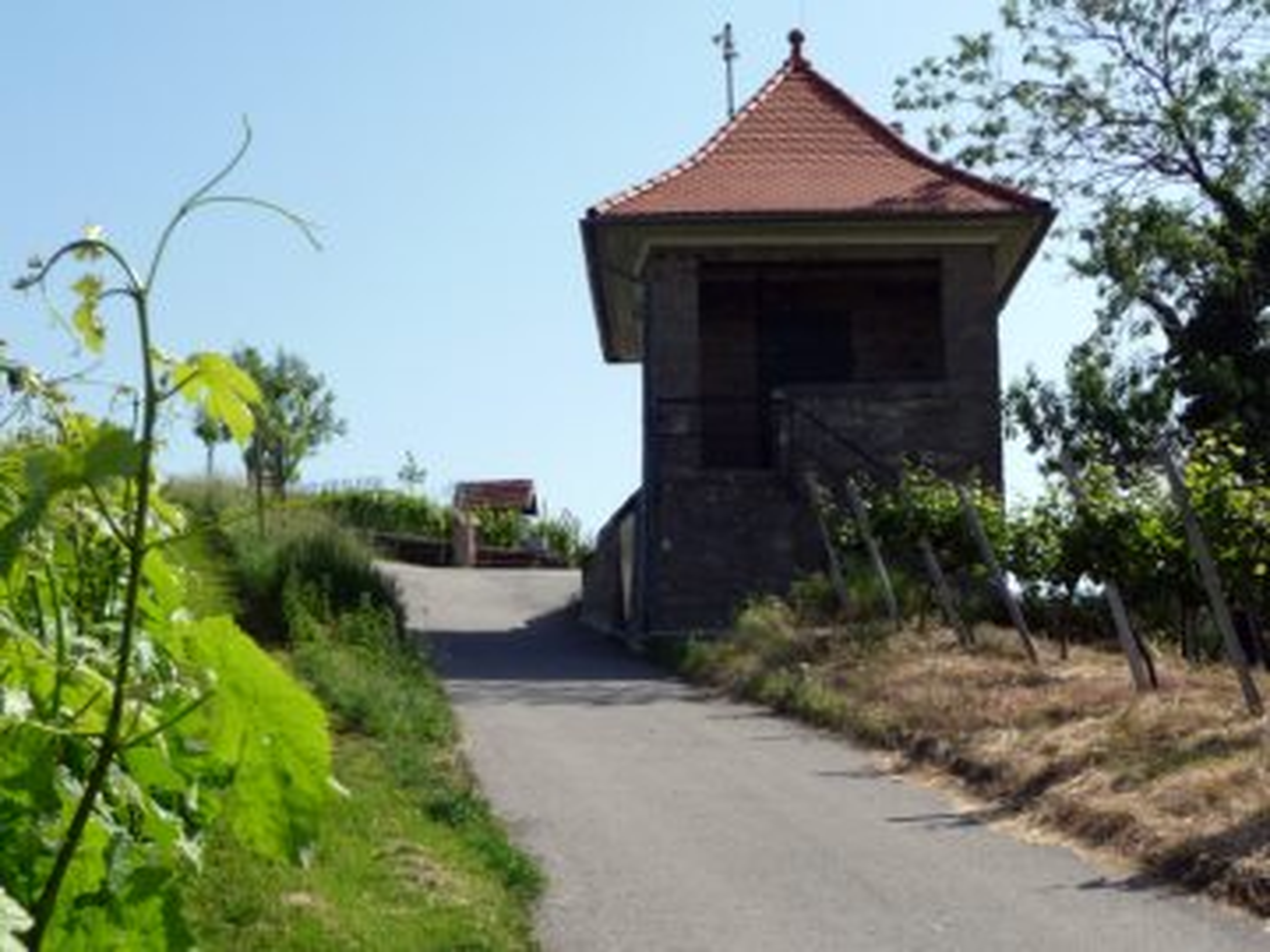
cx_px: 635
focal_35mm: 45
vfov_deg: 32.2
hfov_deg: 42.1
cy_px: 476
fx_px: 1651
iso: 100
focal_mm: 7.6
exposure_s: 1/800
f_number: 4.1
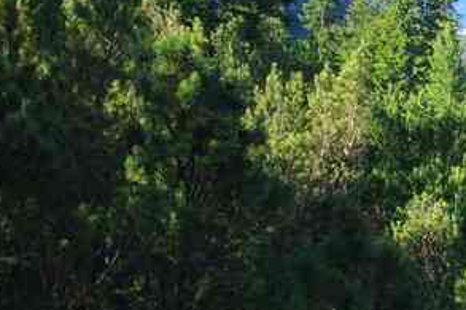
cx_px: 732
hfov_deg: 15.7
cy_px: 278
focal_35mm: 118
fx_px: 1529
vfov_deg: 11.5
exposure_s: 1/4
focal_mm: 23.1
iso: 100
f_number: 14
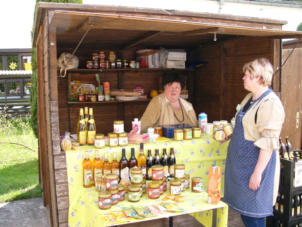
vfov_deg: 39.7
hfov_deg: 51.3
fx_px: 314
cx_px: 151
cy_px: 114
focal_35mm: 36
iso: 50
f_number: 2.8
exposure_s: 1/125
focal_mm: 6
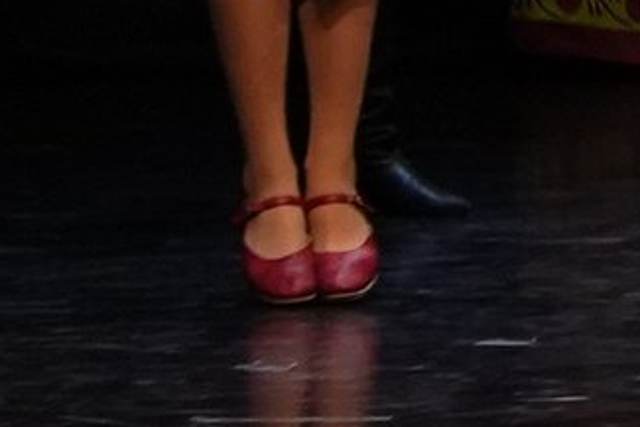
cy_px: -1117
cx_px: 2339
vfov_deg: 1.7
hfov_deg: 2.4
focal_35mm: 826
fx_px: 14690
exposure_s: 1/400
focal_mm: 70
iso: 1250
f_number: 2.8
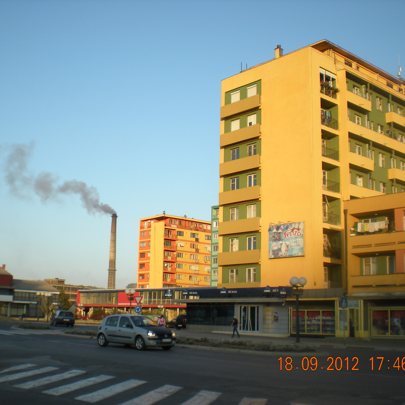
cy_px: 203
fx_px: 596
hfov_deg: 37.5
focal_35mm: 45
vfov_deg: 37.6
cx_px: 172
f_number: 4.6
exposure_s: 1/187
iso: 64
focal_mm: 6.3
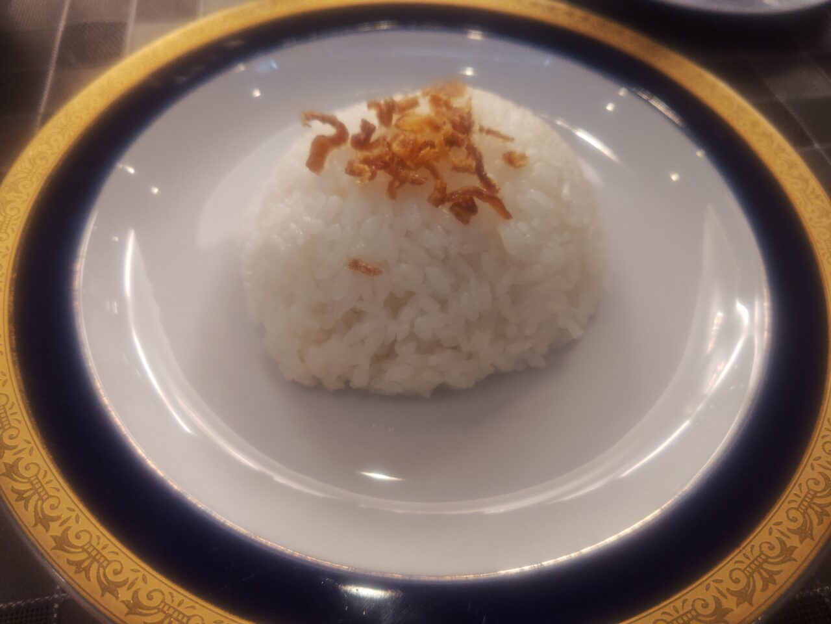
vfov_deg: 58.9
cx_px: 416
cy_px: 312
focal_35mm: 23
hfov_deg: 73.9
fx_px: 552
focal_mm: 5.56
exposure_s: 1/50
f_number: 1.9
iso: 320
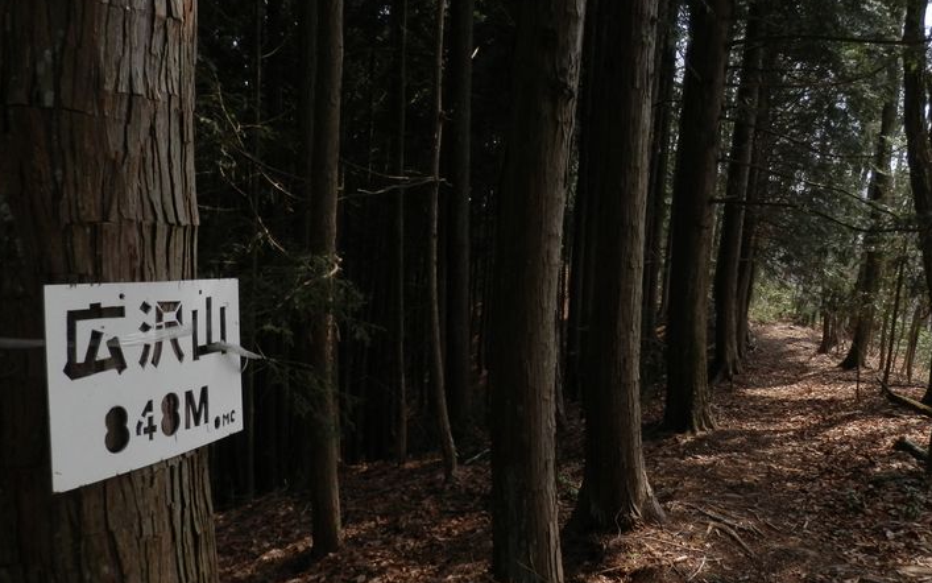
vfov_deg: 41.8
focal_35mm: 30
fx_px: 762
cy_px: 315
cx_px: 515
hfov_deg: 62.7
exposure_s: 1/320
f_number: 3
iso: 80
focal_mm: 4.5
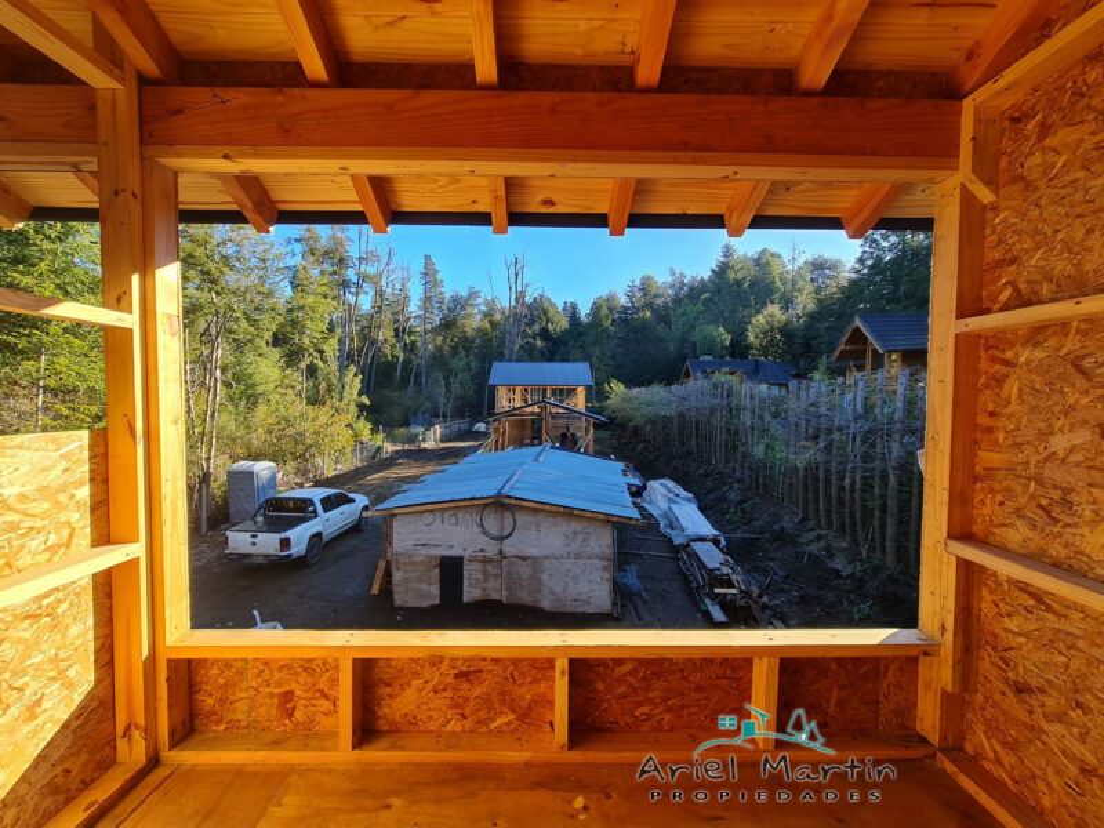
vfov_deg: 89.9
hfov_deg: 106.2
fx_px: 415
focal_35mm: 13
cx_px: 552
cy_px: 414
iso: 64
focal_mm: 2.2
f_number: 2.2
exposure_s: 1/376
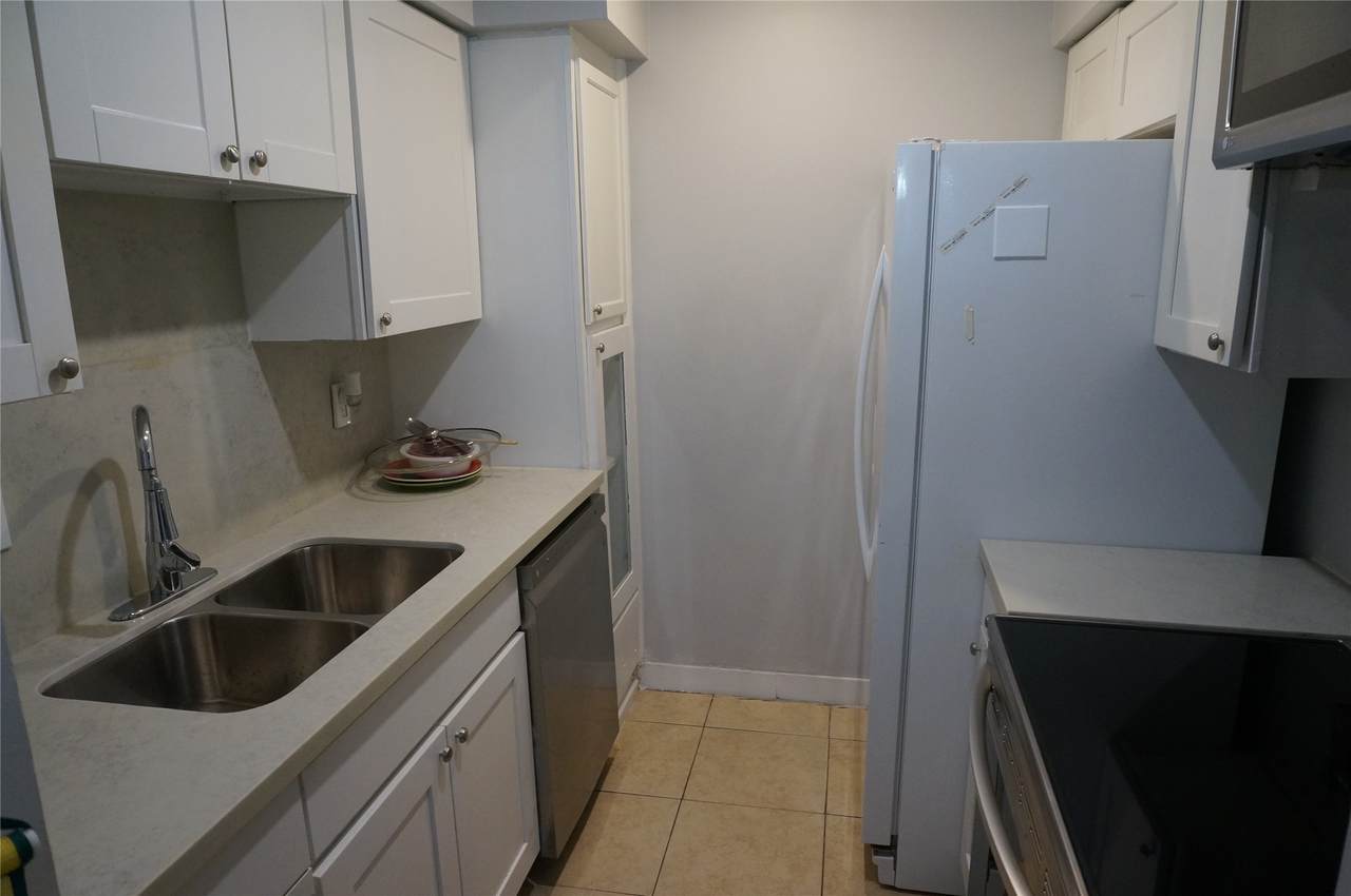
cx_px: 676
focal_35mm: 24
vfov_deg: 53.0
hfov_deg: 73.8
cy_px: 448
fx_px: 900
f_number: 5.6
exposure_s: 1/60
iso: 1000
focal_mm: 16
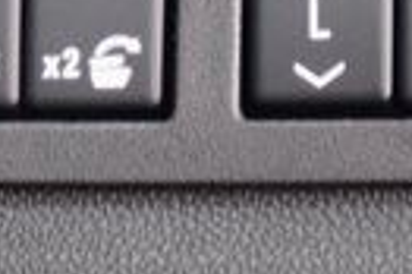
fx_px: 5201
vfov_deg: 3.0
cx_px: -9
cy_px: -5
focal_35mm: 455
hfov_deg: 4.5
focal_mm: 62
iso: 1600
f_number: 2.8
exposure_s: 1/6
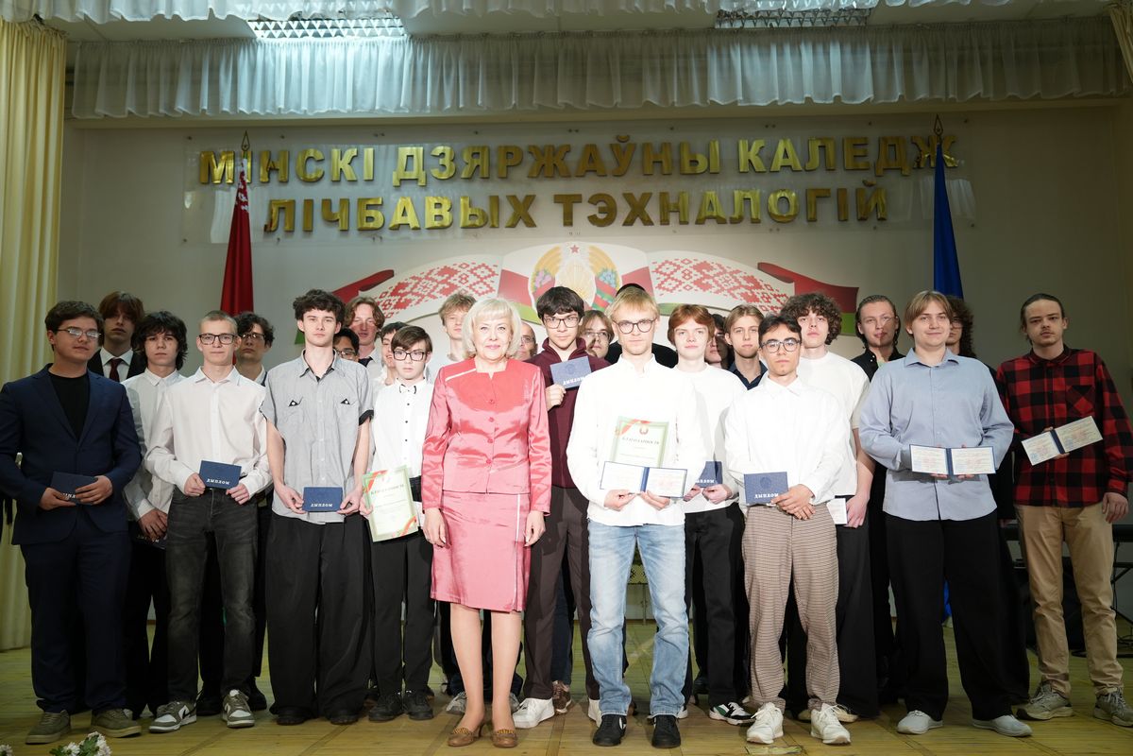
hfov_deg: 55.8
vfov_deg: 38.9
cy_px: 378
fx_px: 1070
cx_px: 566
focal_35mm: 34
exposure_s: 1/100
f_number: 3.2
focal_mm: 34
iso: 500
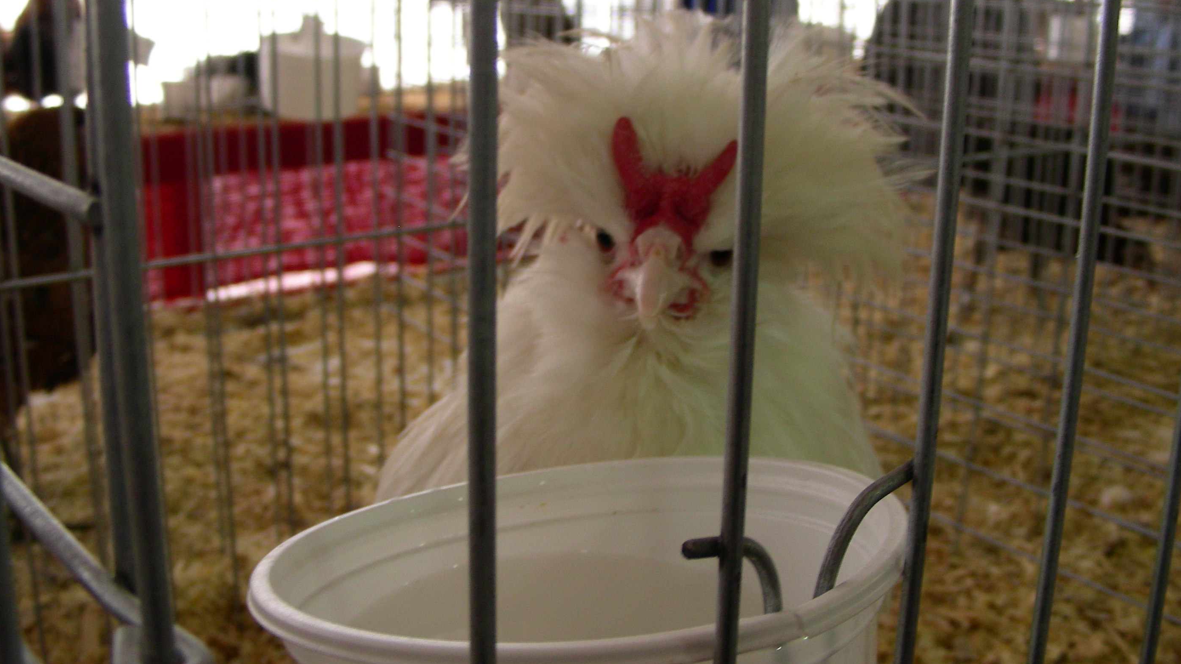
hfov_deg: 48.4
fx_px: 1315
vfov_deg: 28.3
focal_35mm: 42
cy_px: 281
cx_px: 584
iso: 50
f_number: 3.5
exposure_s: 1/13.1
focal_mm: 6.3
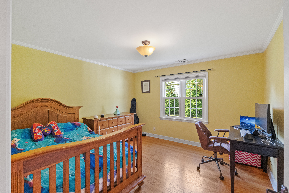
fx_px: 132
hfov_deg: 95.0
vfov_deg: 72.1
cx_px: 144
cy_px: 96
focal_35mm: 16
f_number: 8
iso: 6400
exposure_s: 1/30
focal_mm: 16.5
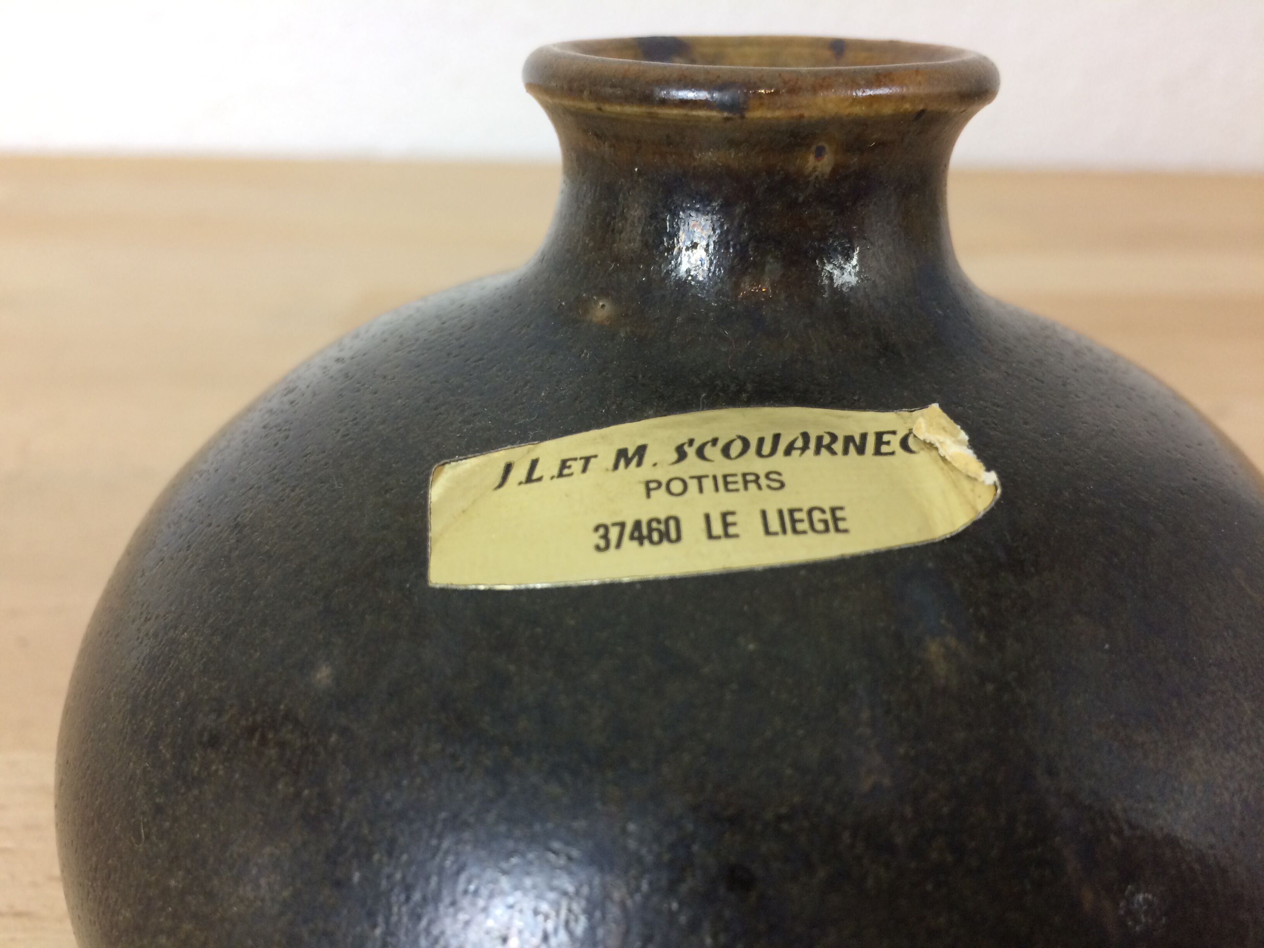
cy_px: 474
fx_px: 1059
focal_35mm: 29
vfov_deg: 48.2
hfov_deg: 61.7
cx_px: 632
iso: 80
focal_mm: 4.15
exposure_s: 1/33
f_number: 2.2
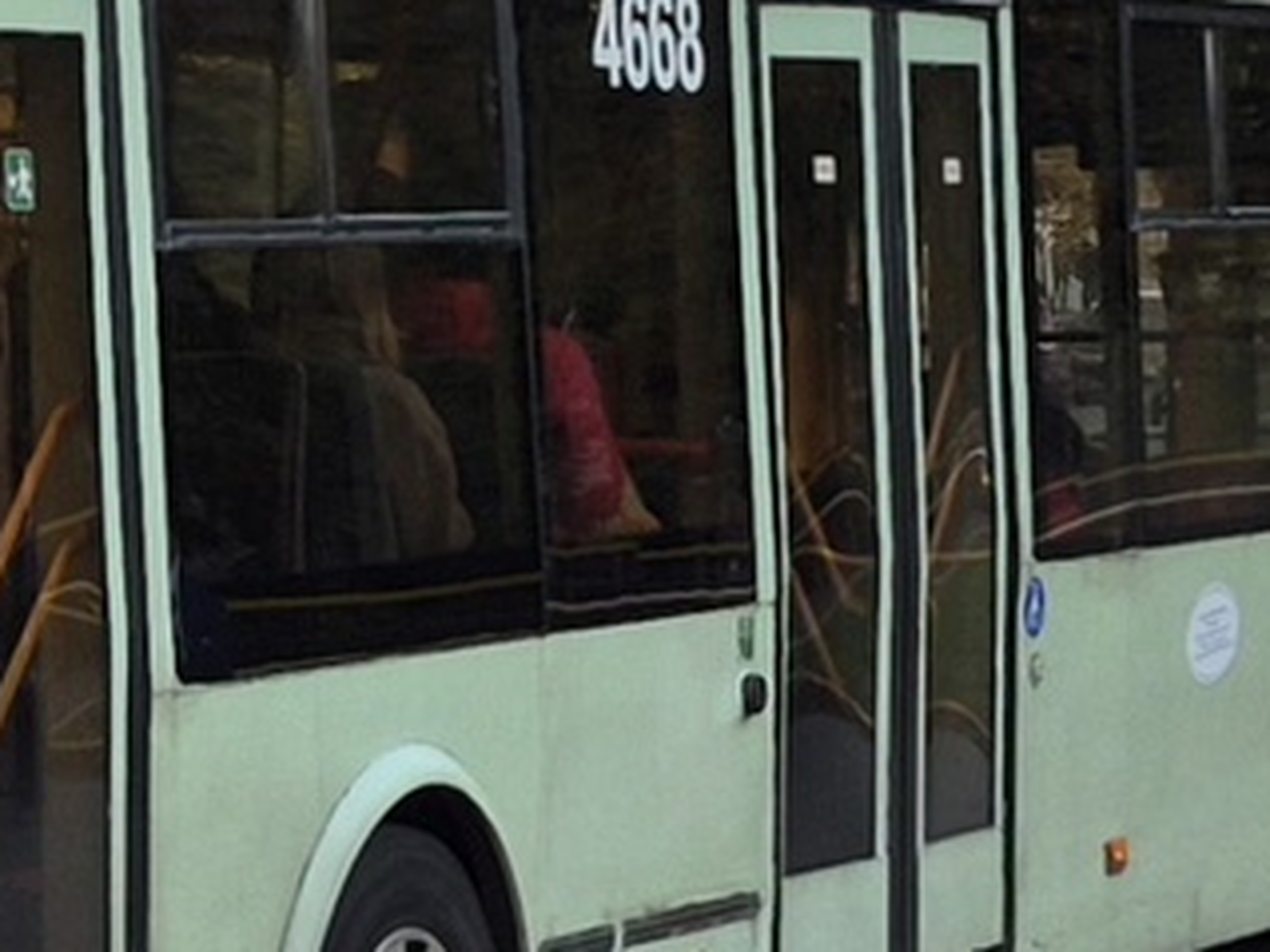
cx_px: -424
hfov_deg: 17.7
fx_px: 3777
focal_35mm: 103
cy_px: -548
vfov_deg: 13.4
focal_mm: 5.4
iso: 25
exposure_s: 1/238
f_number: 1.8
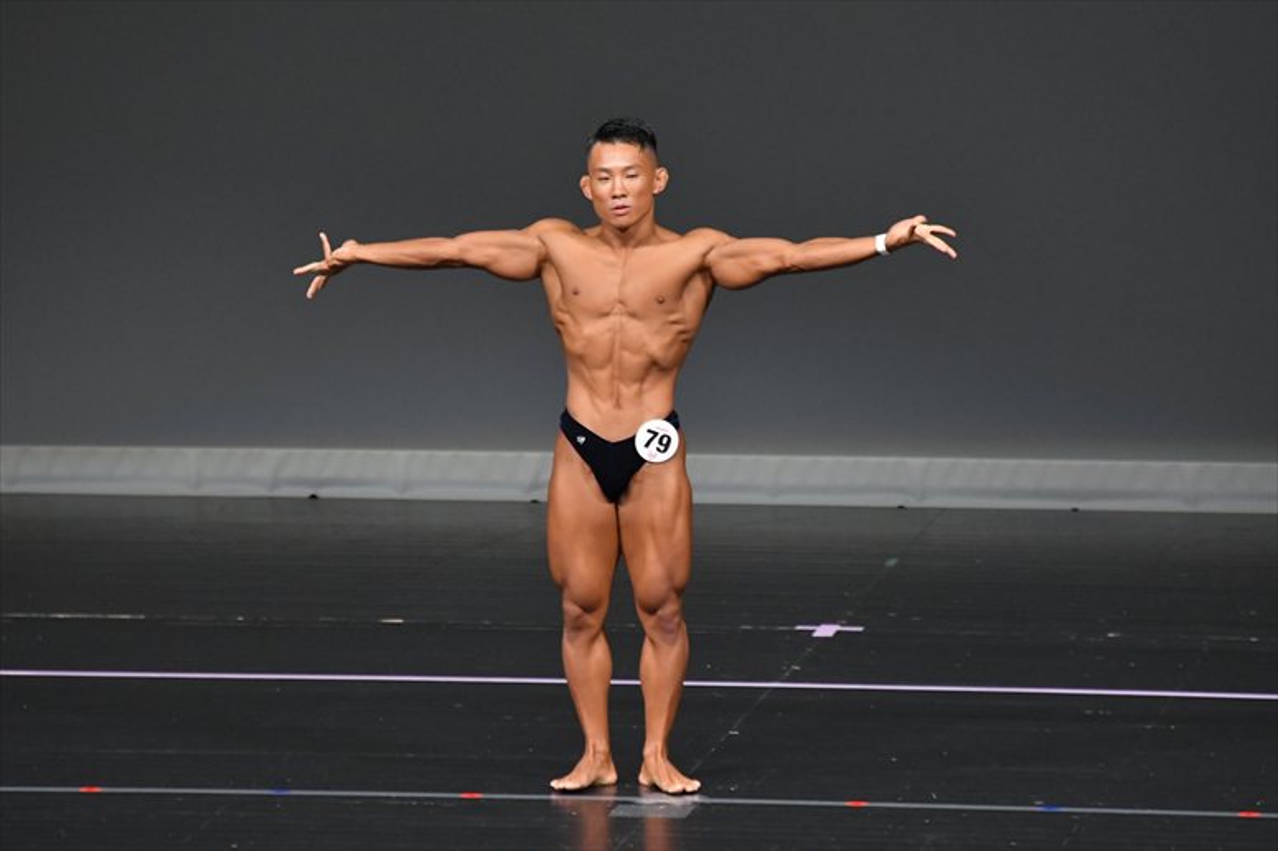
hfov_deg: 5.5
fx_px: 13306
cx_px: 639
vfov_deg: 3.7
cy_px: 426
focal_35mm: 375
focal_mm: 250
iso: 4000
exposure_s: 1/400
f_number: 5.6
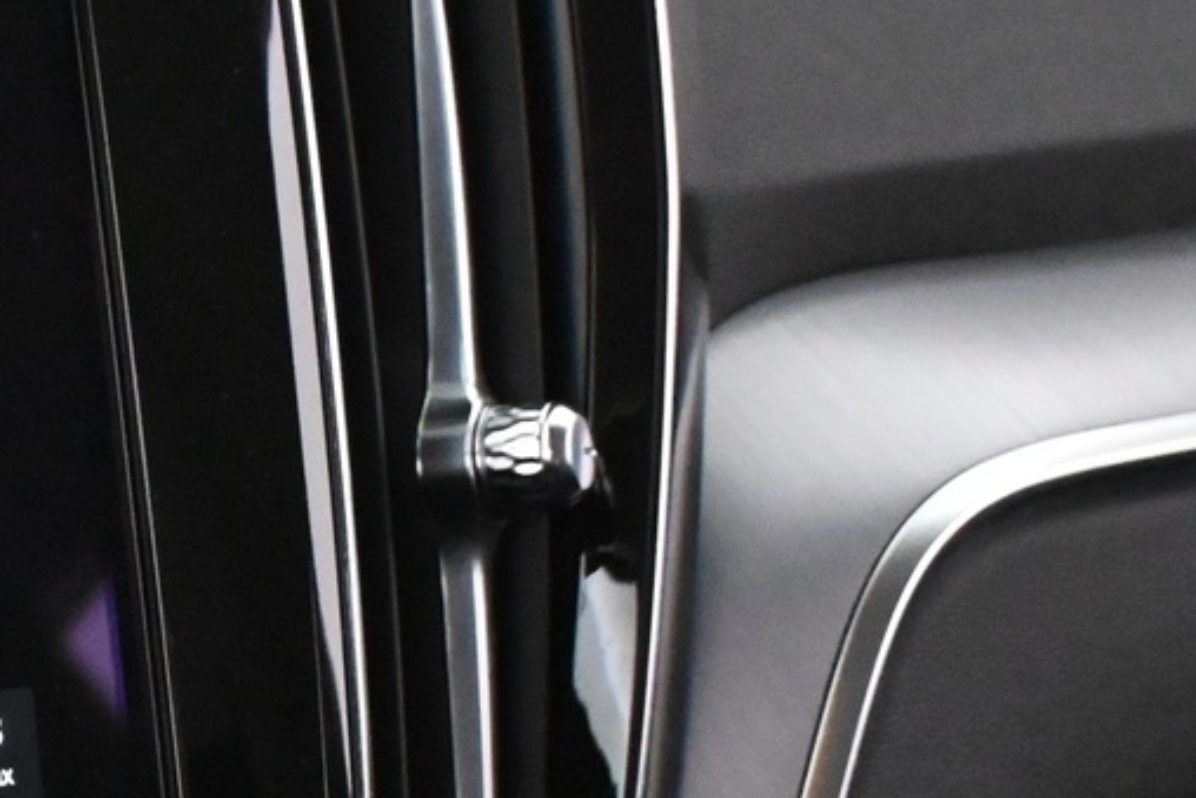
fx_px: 4605
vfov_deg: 9.9
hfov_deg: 14.1
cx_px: -464
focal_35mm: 139
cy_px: 541
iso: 9000
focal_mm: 29
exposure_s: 1/60
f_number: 4.8
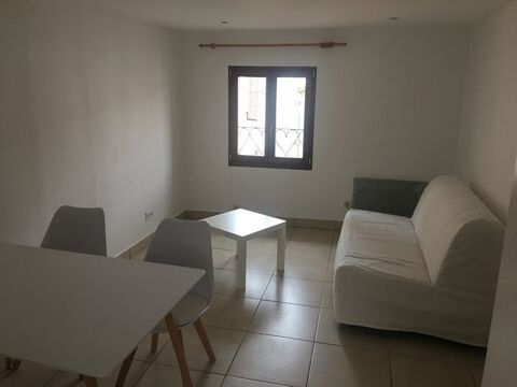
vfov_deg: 48.2
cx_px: 258
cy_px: 194
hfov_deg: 61.7
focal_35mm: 29
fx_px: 433
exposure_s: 1/17
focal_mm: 4.15
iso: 50
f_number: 2.2
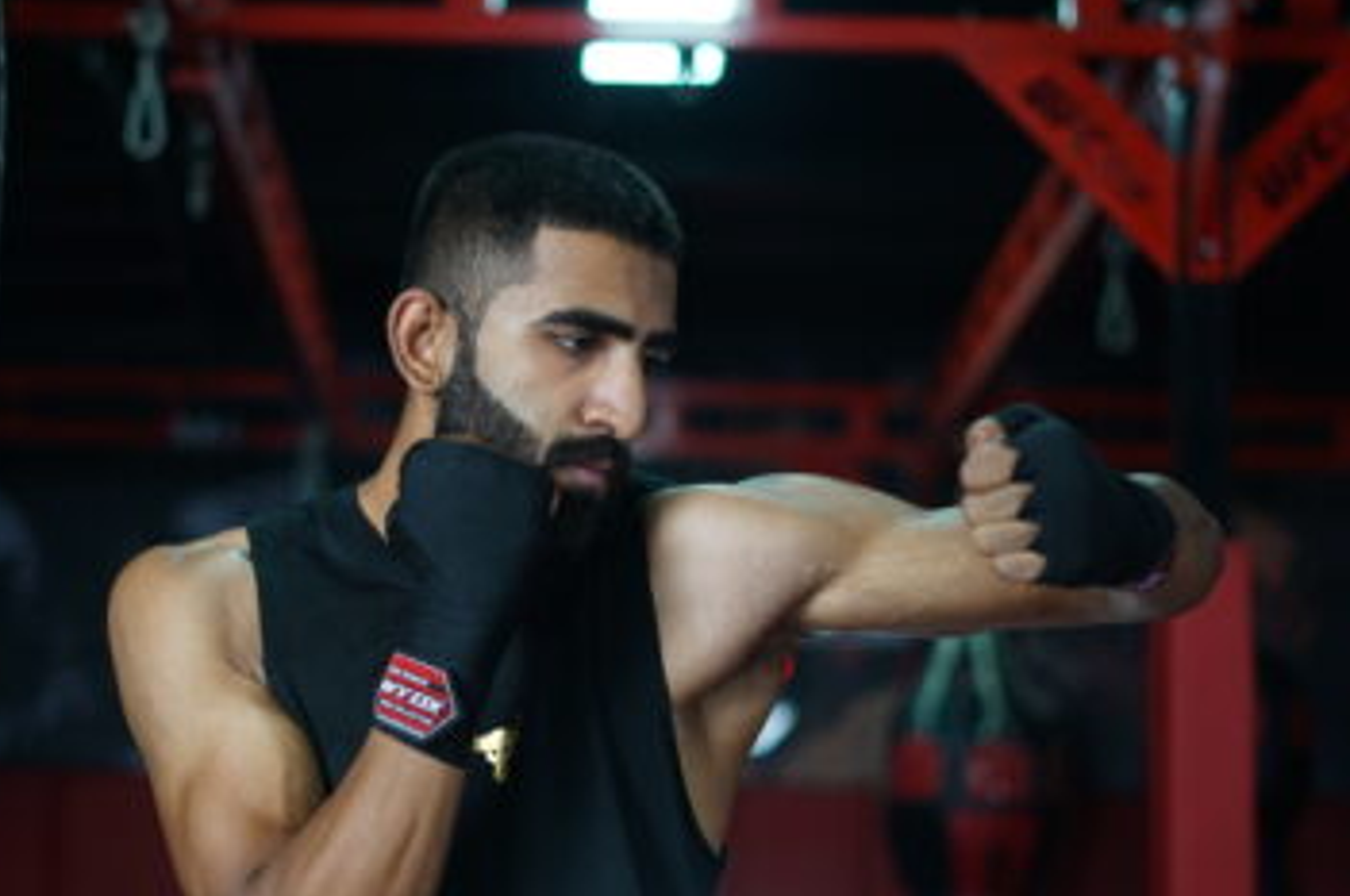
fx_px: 2135
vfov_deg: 23.7
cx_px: 585
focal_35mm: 57
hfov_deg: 35.0
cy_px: 488
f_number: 1.8
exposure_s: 1/200
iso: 320
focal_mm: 50
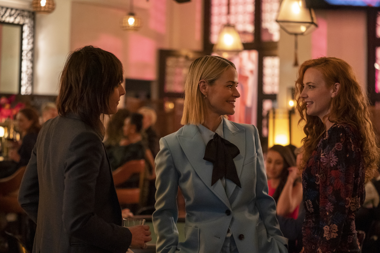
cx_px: 190
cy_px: 126
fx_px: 739
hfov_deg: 28.8
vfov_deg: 19.5
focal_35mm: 70
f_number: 2.8
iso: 10000
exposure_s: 1/100
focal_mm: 70
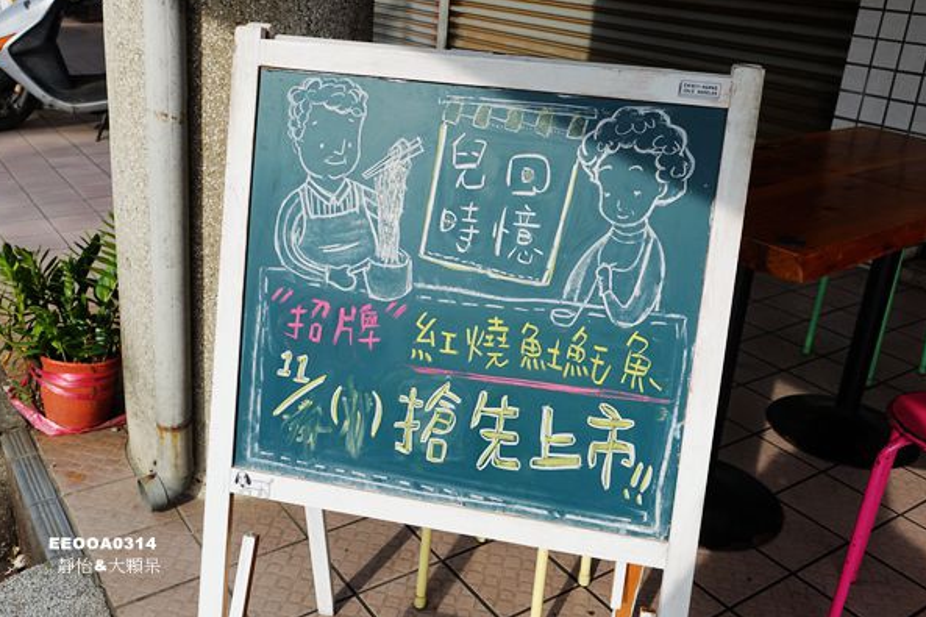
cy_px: 284
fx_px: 874
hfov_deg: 55.8
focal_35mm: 34
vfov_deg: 38.8
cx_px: 439
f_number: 4
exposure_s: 1/500
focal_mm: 11.22
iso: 125
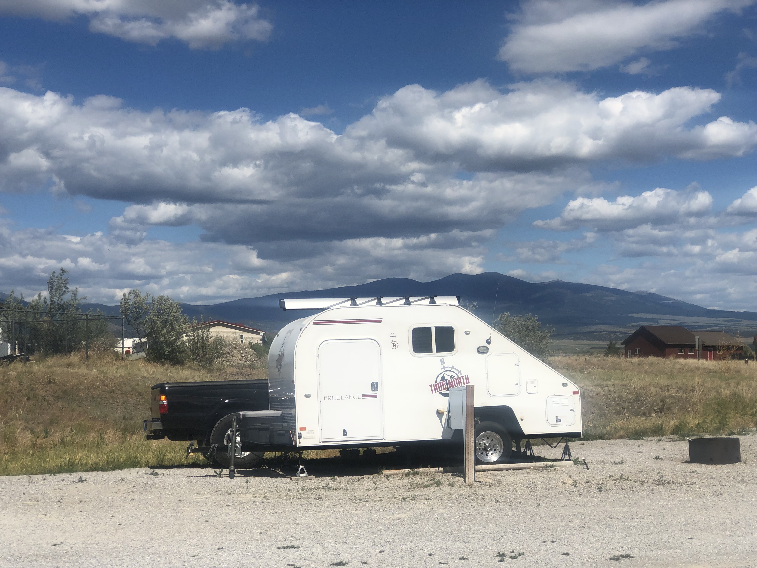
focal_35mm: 57
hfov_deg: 33.8
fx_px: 1247
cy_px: 284
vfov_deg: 25.7
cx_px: 378
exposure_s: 1/2024
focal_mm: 6.6
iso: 20
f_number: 2.8
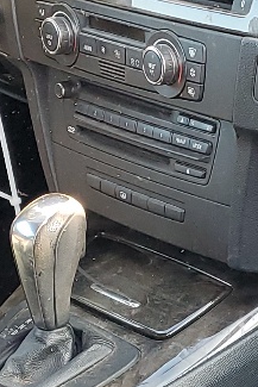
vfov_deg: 15.2
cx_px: 316
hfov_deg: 10.2
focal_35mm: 133
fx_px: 1428
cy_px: 351
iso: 93
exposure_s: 1/120
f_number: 1.5
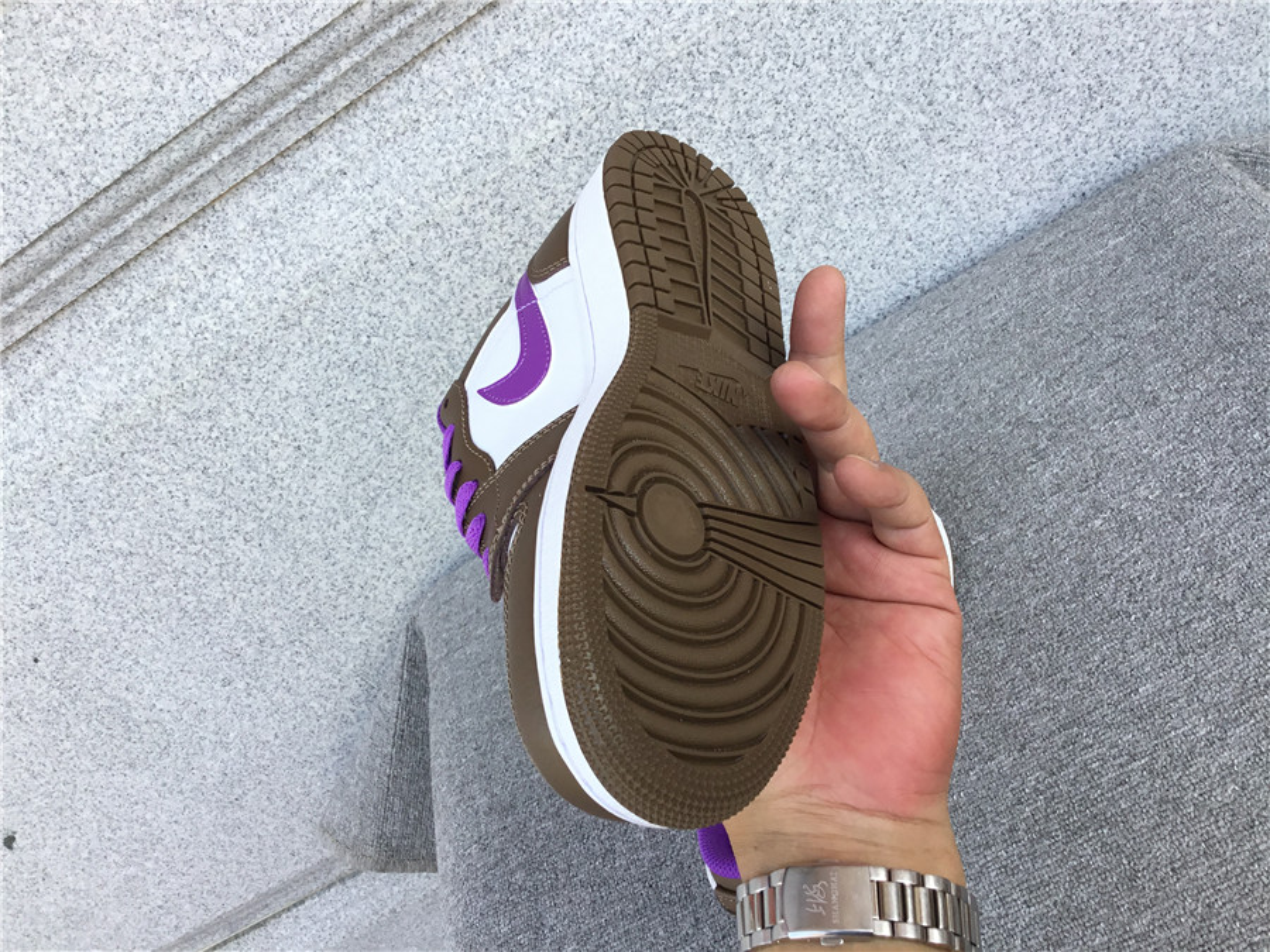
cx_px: 635
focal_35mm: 31
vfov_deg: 45.4
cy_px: 476
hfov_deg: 58.4
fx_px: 1137
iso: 25
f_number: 2.4
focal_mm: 3.3
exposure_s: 1/246
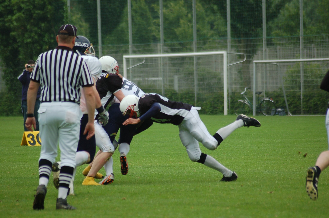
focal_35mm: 330
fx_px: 3010
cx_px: 164
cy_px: 109
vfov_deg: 4.1
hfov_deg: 6.3
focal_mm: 220
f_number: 5.3
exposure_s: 1/1000
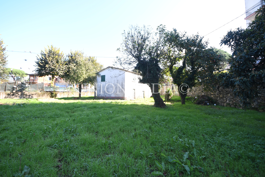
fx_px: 110
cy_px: 88
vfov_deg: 77.3
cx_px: 132
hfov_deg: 100.4
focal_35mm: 15
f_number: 7.1
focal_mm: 10
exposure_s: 1/50
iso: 125
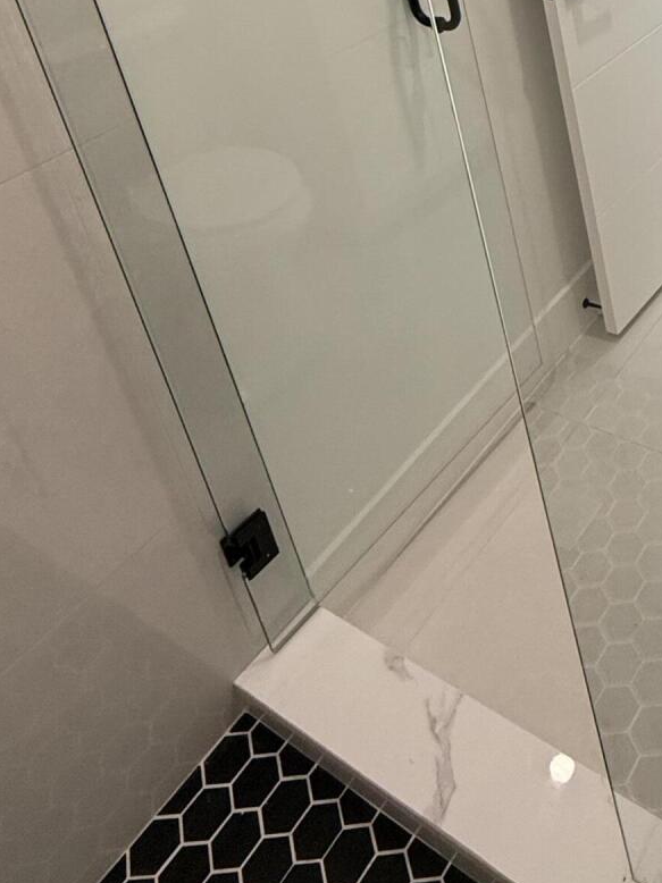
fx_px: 918
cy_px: -19
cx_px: 667
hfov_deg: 35.7
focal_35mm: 36
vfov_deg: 43.3
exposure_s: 1/120
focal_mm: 2.22
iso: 200
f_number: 2.2
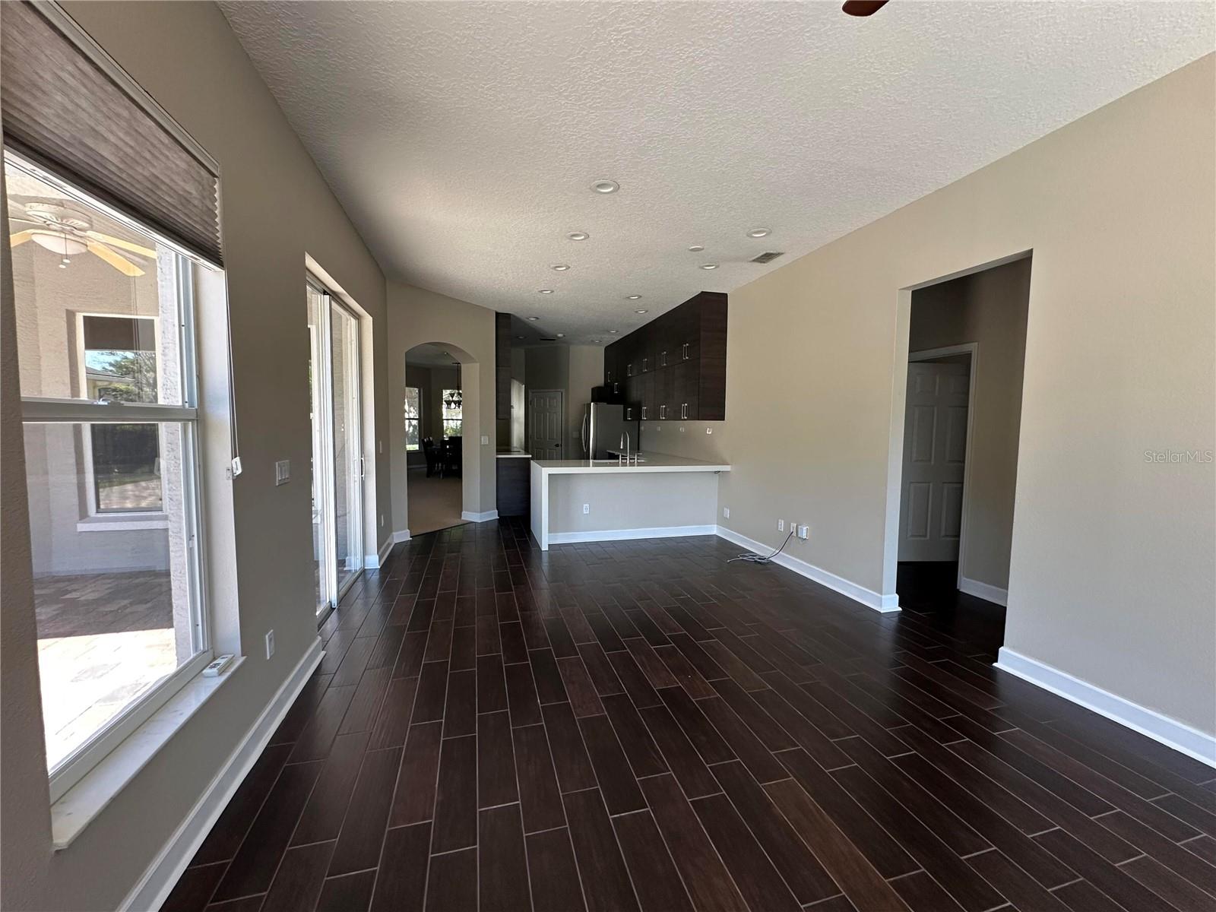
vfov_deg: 85.7
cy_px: 456
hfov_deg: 102.1
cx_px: 608
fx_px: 492
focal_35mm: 14
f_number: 2.2
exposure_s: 1/99
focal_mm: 2.22
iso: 125
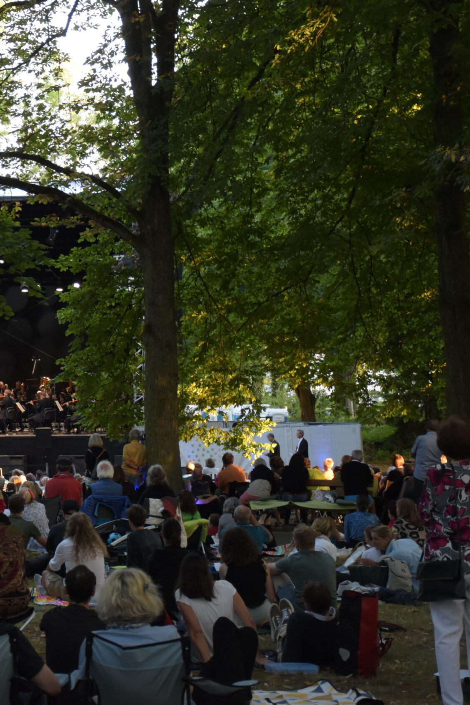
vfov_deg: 22.4
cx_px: -44
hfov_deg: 14.7
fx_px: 1782
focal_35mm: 91
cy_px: 356
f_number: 4.5
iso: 800
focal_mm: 40
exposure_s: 1/100
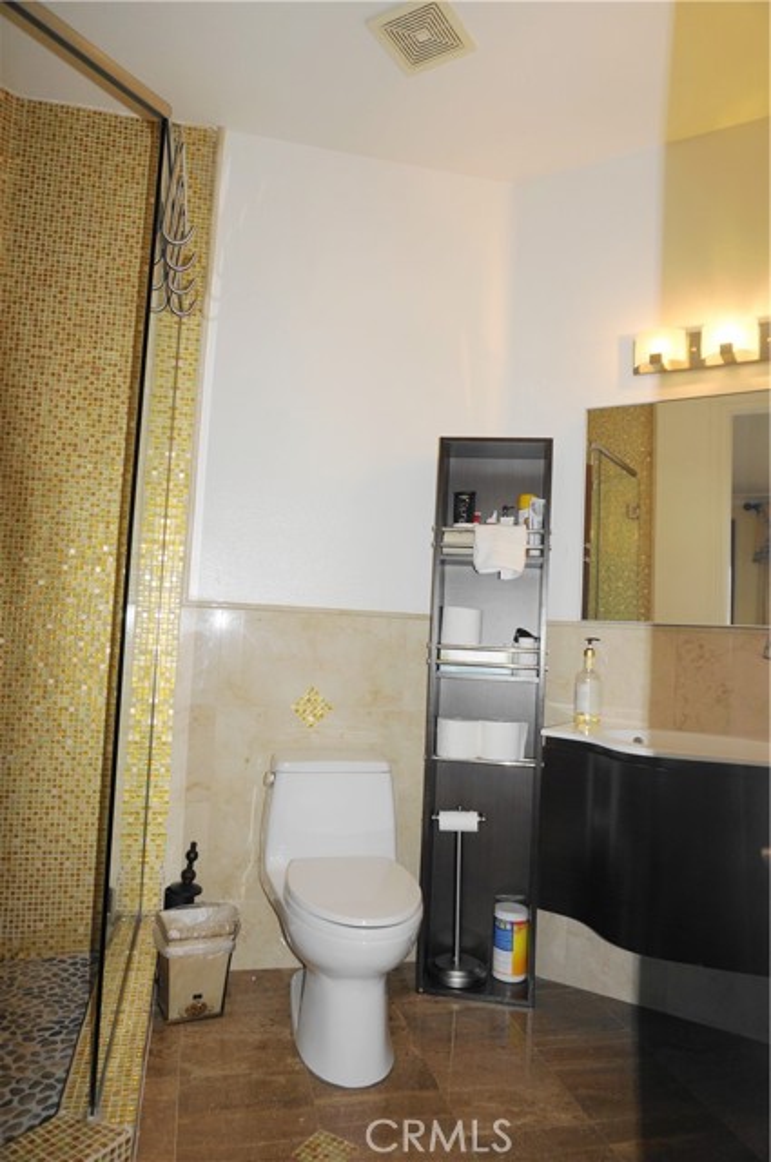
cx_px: 386
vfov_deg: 73.8
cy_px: 581
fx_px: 773
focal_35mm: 24
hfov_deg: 53.0
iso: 125
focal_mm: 16
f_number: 4
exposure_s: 1/60
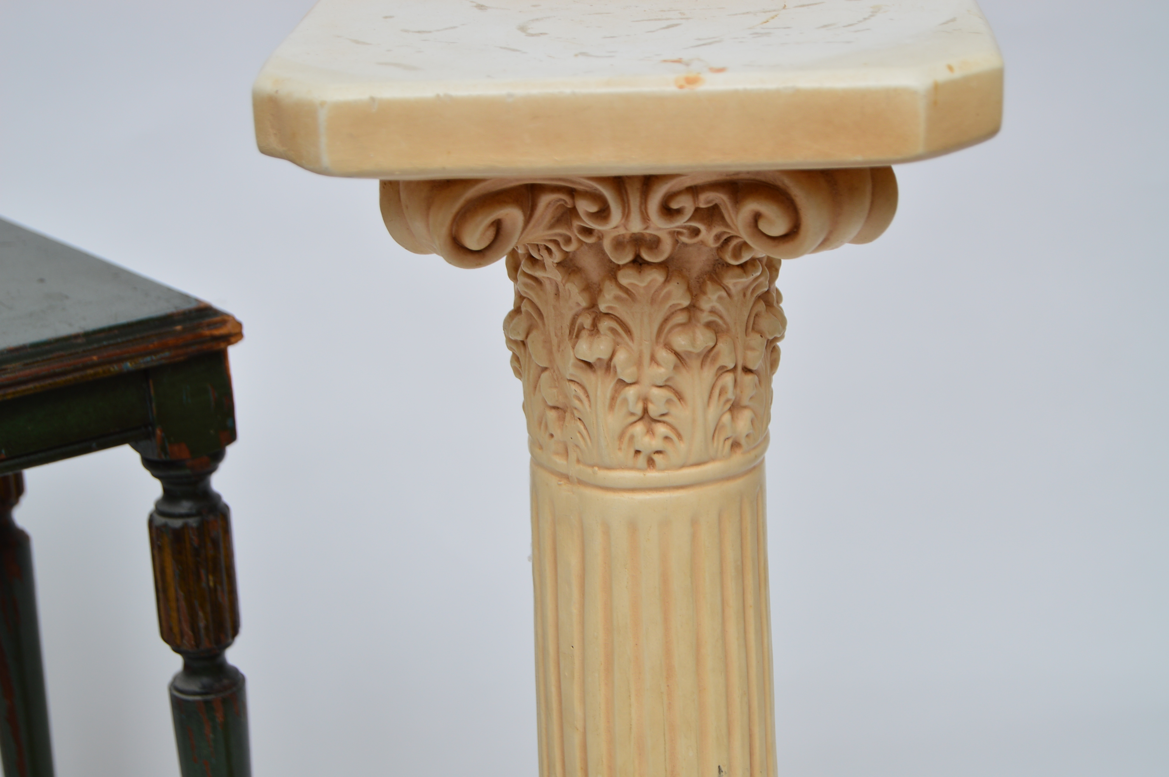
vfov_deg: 18.9
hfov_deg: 28.1
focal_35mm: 72
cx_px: 584
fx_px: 2336
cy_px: 388
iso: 100
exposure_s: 1/100
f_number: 5.3
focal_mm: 48
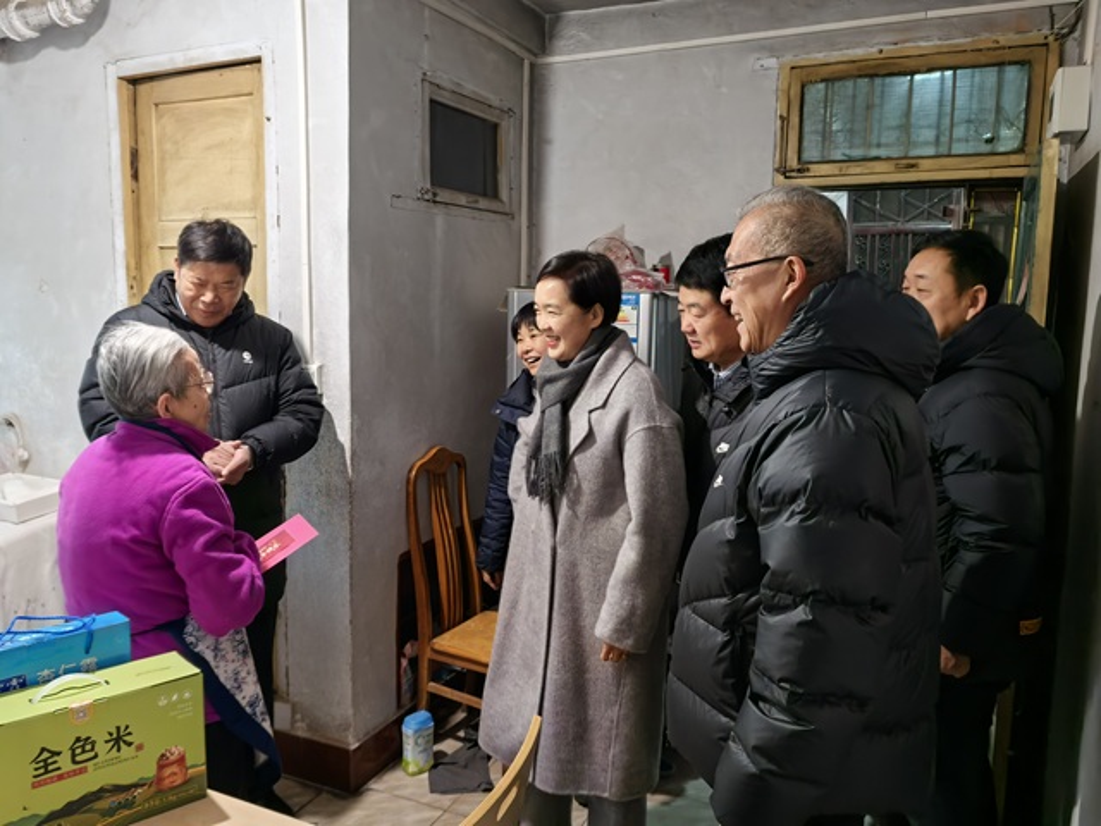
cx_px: 550
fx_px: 859
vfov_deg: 51.4
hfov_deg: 65.3
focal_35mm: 27
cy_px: 413
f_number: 1.4
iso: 320
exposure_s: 1/60
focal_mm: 5.75
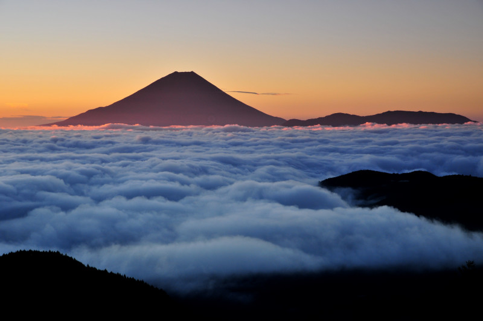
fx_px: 1005
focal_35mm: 75
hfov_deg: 27.0
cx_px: 242
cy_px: 160
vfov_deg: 18.1
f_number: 8
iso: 200
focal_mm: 50
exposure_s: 1/60
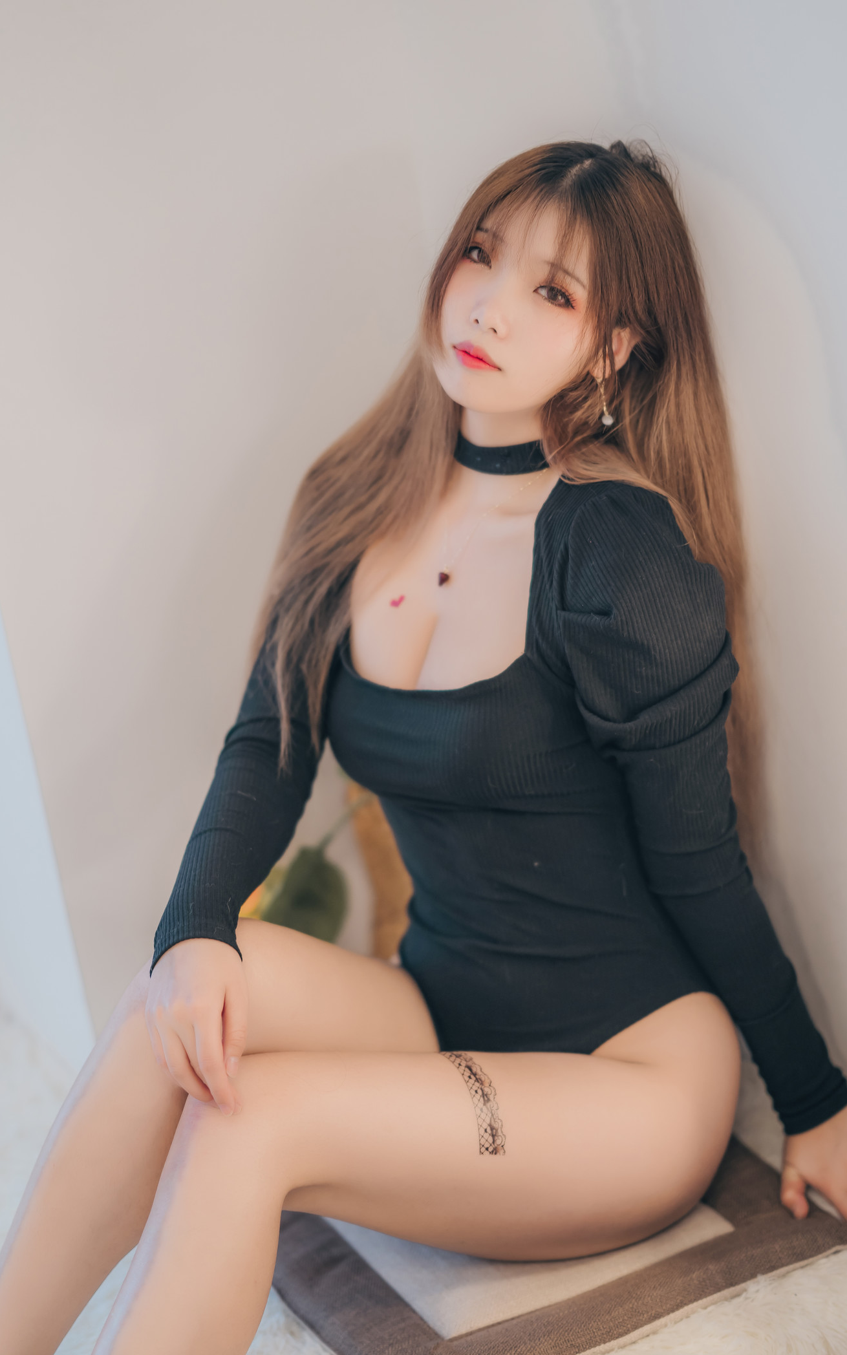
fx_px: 3435
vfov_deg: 22.3
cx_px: 453
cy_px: 707
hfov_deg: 14.1
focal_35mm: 93
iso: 160
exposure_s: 1/100
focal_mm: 85
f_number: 1.4
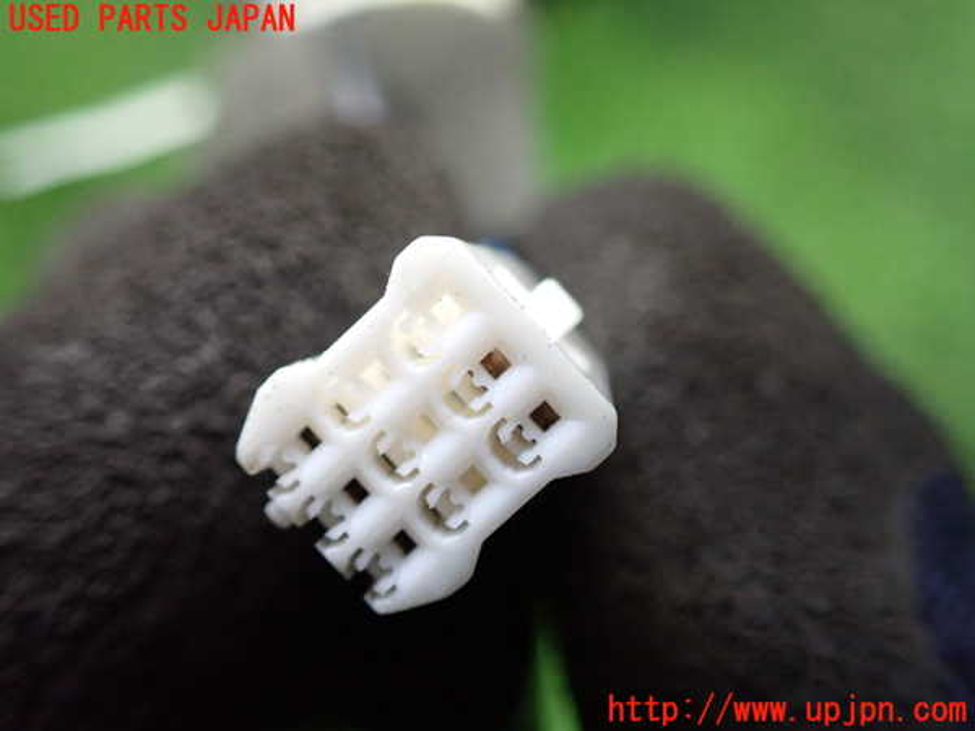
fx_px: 845
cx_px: 488
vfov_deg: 46.8
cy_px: 366
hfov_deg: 60.0
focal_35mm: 30
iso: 800
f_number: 2.3
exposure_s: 1/60
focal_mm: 5.4
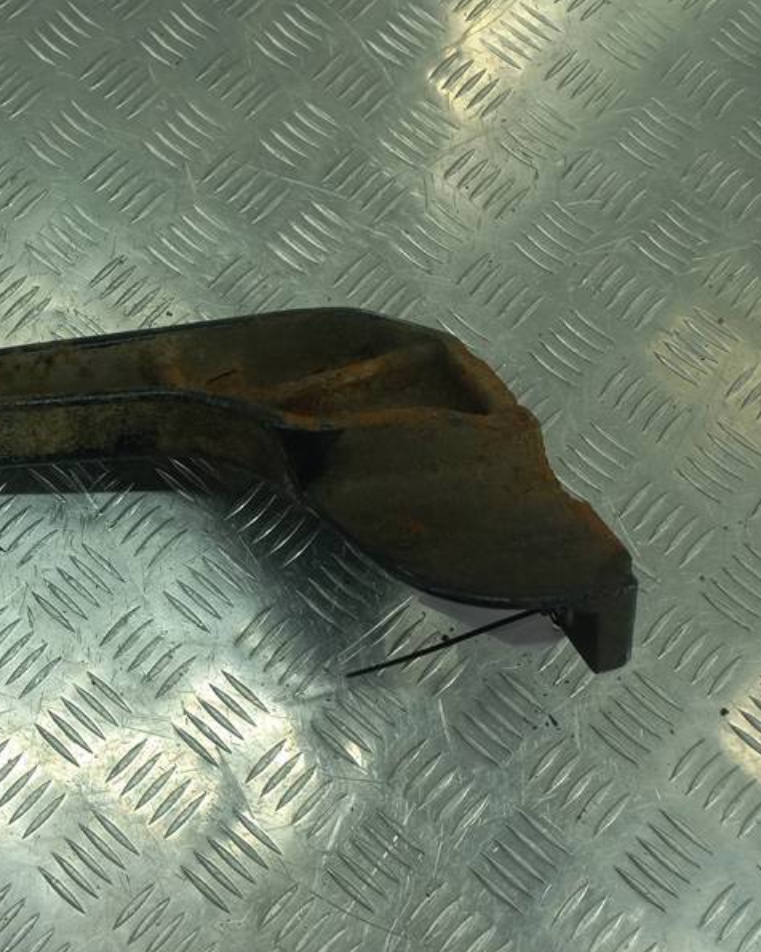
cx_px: -24
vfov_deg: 43.8
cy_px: 482
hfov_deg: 32.4
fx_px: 1182
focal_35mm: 42
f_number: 1.8
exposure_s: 1/50
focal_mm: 4.6
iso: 25
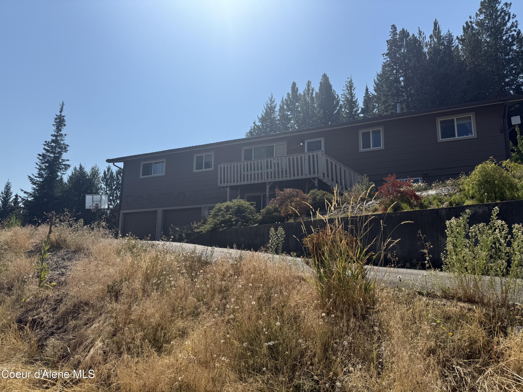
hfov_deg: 71.6
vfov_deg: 56.8
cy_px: 196
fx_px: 363
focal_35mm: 24
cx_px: 262
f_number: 1.78
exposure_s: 1/9091
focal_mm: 6.76
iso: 80
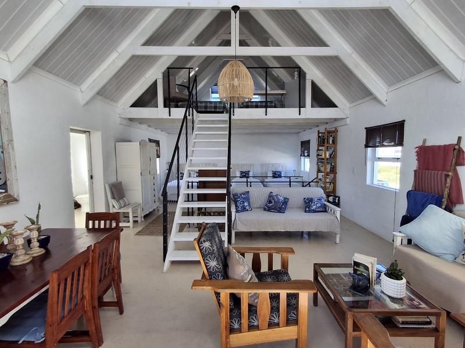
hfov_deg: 94.5
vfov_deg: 78.1
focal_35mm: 16
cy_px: 174
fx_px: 215
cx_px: 232
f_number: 2.2
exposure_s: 1/120
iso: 40
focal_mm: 1.64
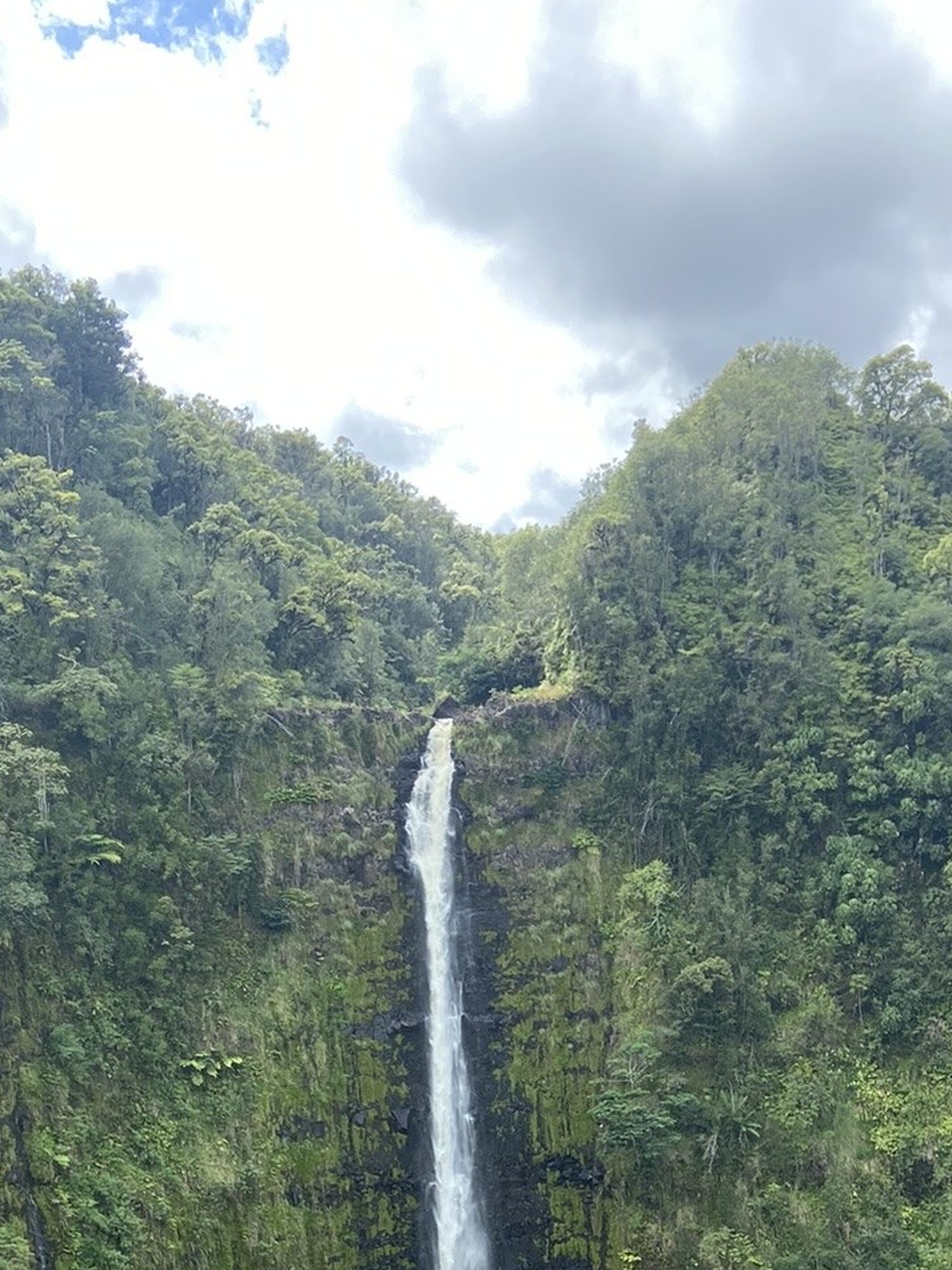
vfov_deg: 31.9
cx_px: 521
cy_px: 1249
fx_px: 2054
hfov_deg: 26.1
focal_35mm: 56
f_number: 1.8
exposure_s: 1/793
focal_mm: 4.2
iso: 32
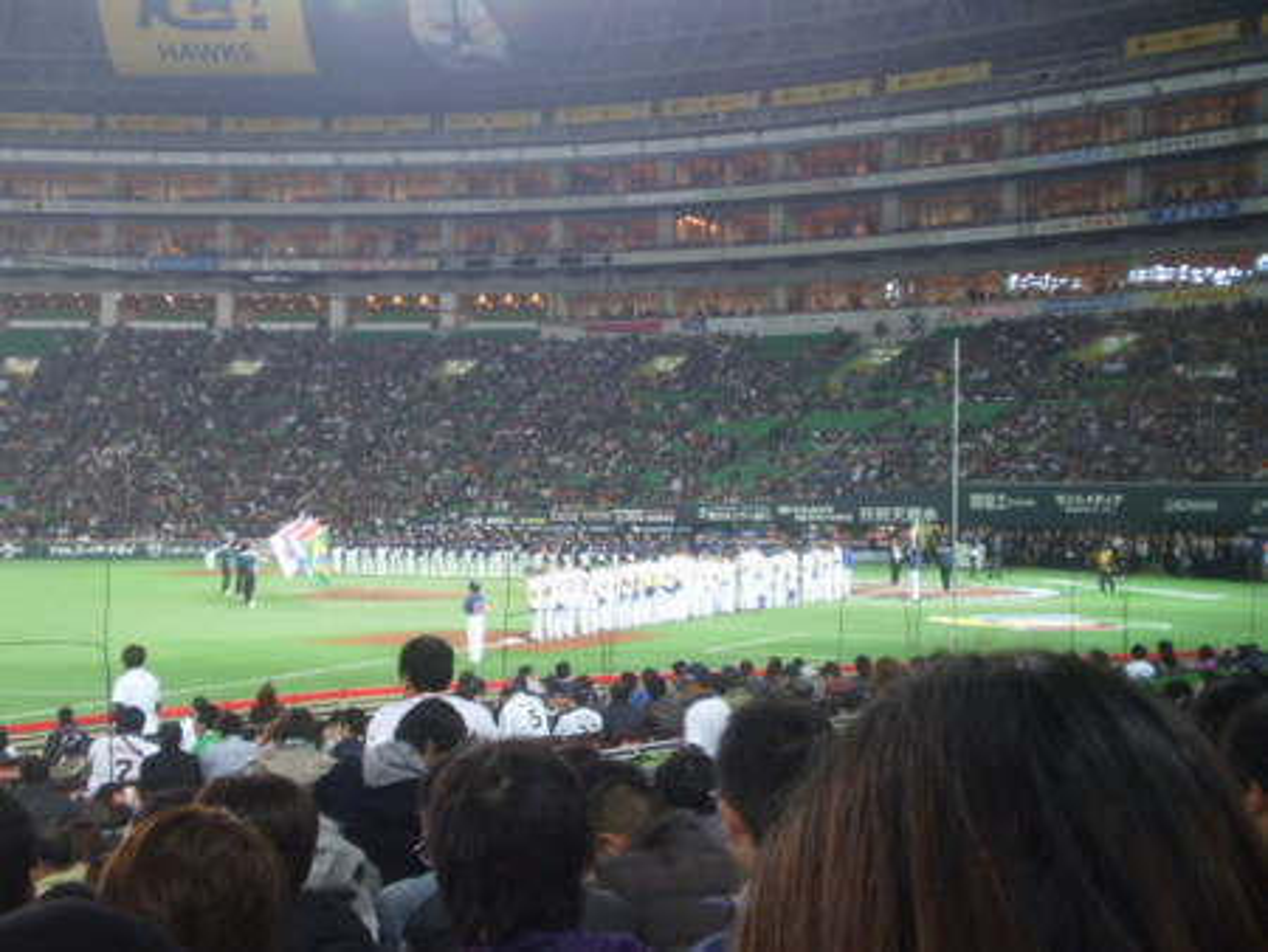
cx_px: 634
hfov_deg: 36.2
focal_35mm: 53
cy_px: 476
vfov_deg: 27.5
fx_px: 1942
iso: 125
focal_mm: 9.3
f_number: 3.9
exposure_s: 1/15
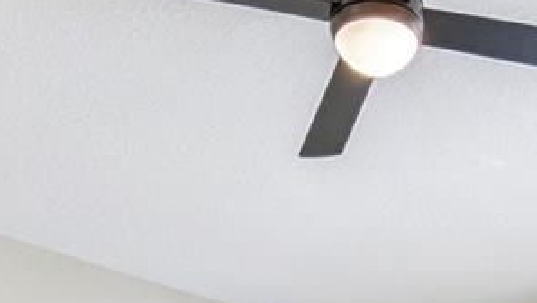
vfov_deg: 10.6
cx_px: 465
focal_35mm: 90
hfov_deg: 23.1
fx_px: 1282
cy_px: 828
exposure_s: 1/60
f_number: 10
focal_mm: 16
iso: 800
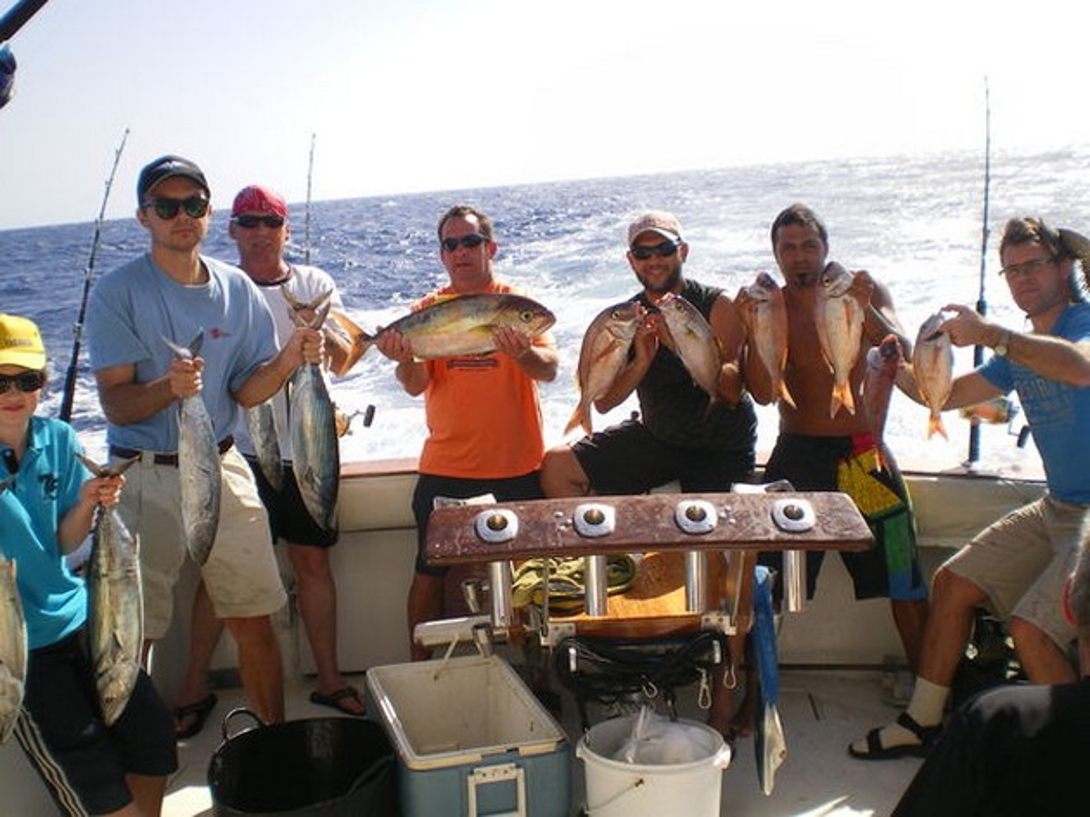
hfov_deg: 44.8
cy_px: 408
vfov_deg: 34.3
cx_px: 545
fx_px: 1322
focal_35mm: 42
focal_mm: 7.4
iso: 50
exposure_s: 1/320
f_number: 4.9
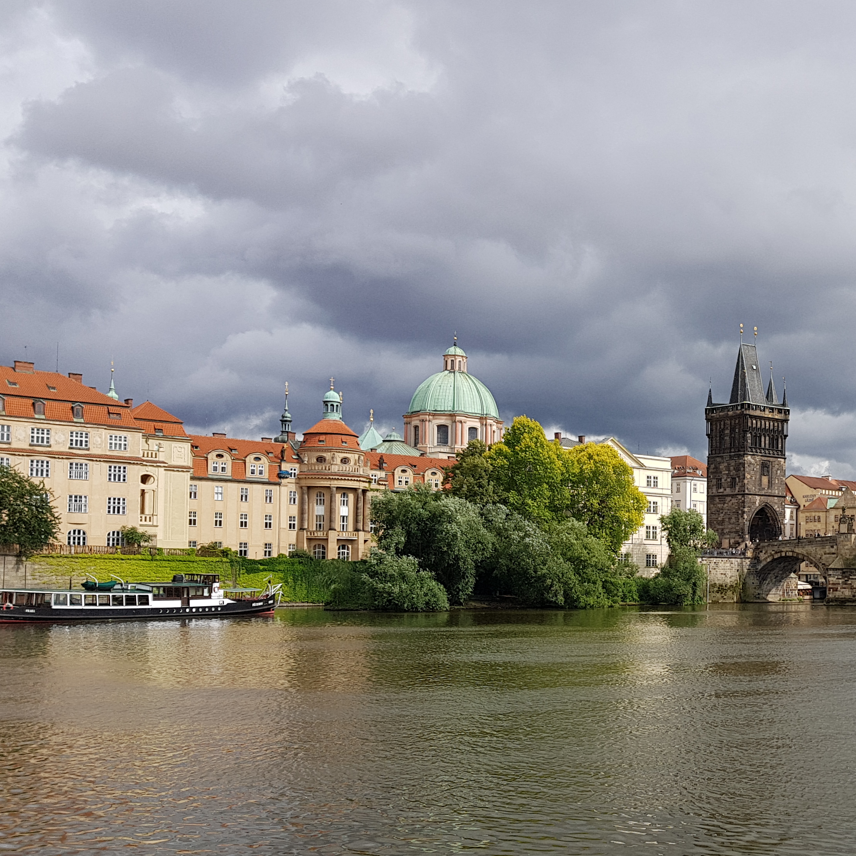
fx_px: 1175
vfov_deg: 39.5
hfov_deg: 38.0
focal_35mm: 42
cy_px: 572
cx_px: 725
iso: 40
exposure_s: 1/2040
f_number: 1.7
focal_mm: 4.2
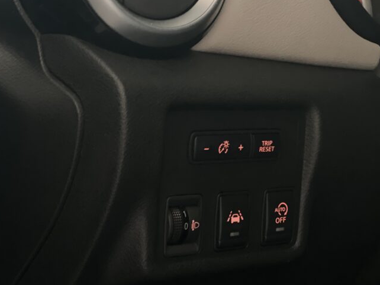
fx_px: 1053
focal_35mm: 96
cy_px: 143
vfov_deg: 15.4
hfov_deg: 20.4
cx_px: 214
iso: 1250
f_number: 2.8
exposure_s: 1/15
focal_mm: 9
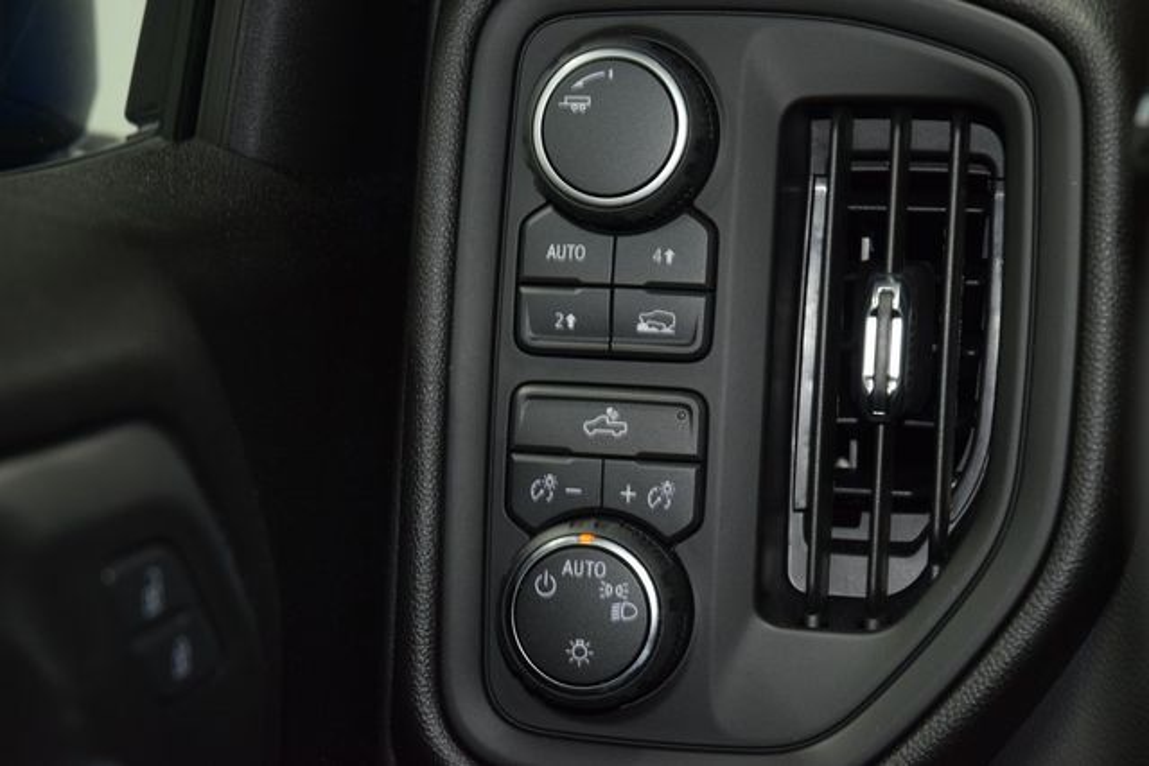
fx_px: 2490
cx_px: 574
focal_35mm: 78
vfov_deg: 17.5
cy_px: 383
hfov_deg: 26.0
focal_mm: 52
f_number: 4.5
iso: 1000
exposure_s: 1/25
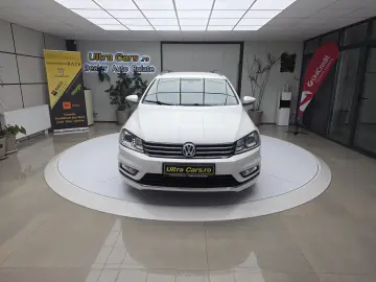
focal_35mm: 23
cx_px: 188
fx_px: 250
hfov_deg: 73.9
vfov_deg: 58.9
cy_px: 141
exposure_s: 1/131
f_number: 1.7
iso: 12
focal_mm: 6.25
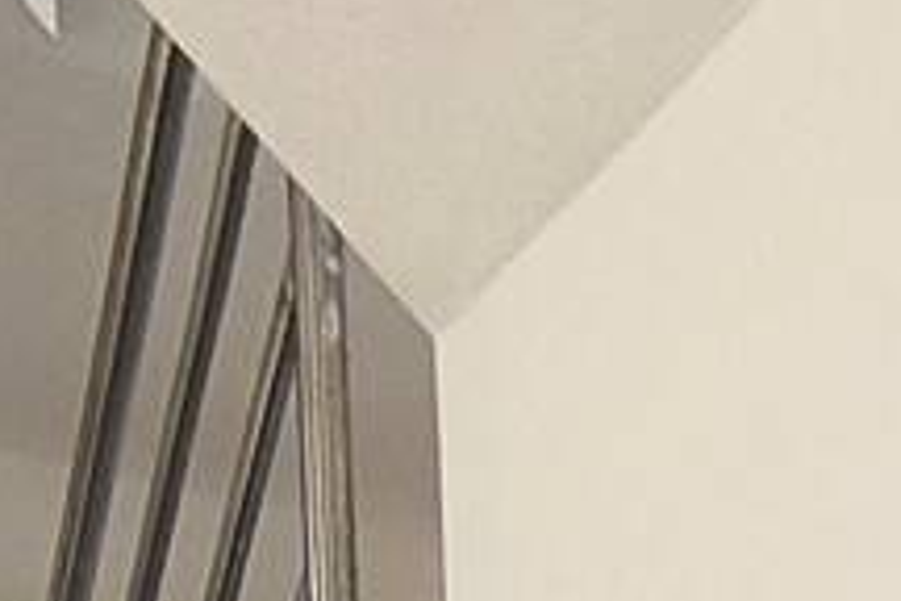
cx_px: 1047
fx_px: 2778
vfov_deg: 9.6
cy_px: 1786
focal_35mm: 111
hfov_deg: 17.6
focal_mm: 1.65
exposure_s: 1/60
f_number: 2.2
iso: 160
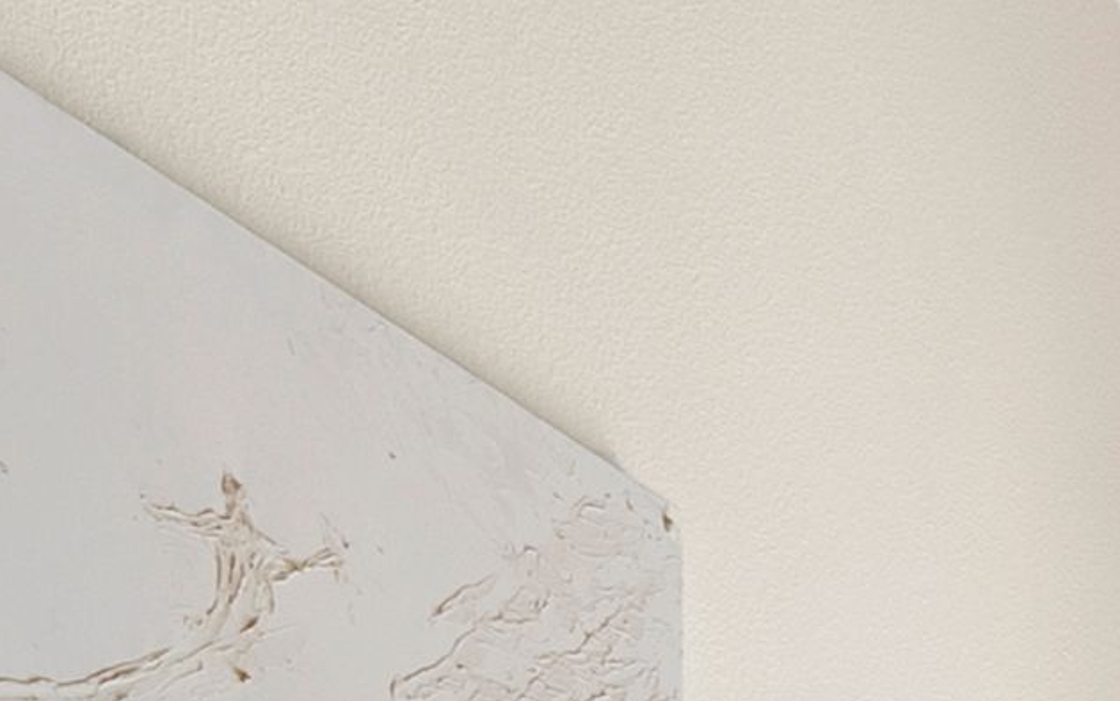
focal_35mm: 104
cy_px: 1850
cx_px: 2830
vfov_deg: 10.3
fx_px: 3165
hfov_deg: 13.4
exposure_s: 1/2
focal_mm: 15.1
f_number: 7.1
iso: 200
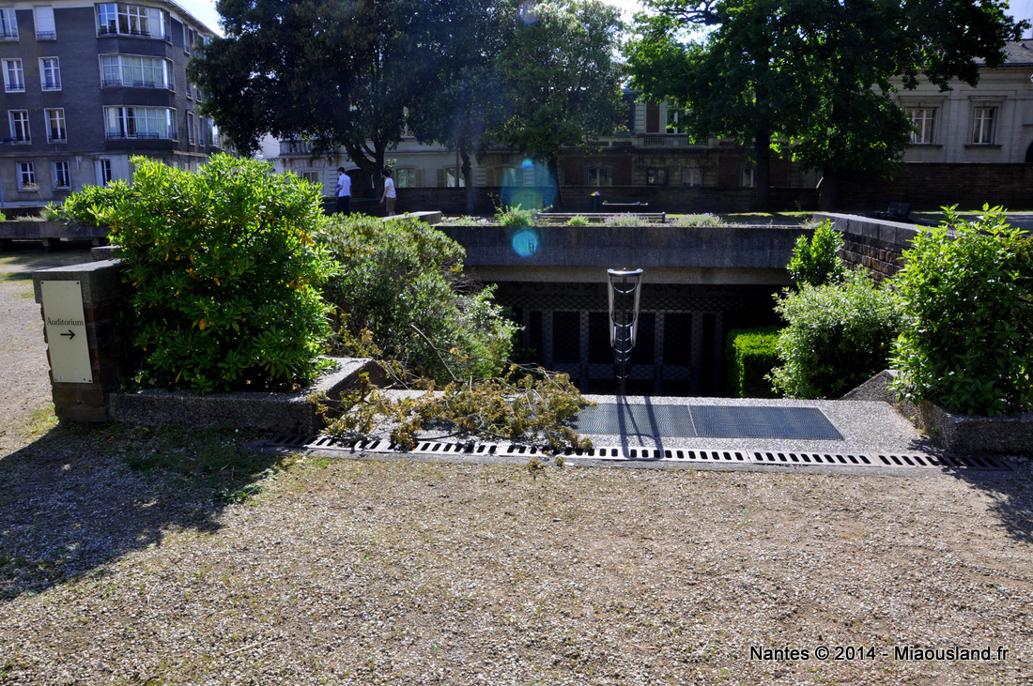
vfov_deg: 47.8
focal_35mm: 27
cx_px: 516
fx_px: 774
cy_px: 343
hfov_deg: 67.4
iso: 200
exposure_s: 1/125
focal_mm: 18
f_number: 11
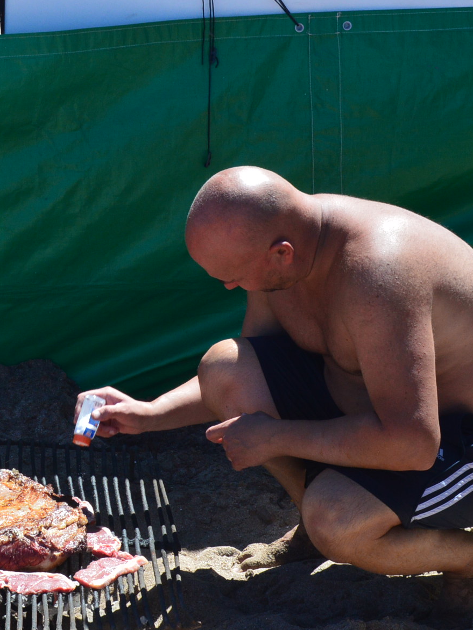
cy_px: 317
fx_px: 1954
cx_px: 83
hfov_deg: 13.7
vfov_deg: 18.3
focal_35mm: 107
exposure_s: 1/320
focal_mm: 29
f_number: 10
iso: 400
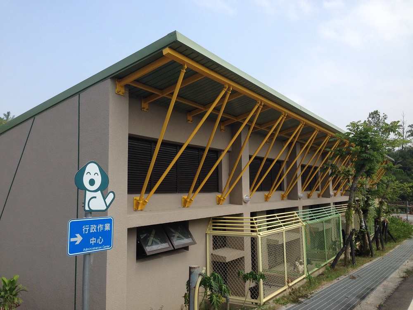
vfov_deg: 42.9
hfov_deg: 55.4
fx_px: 394
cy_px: 155
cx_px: 206
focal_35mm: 33
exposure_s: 1/1323
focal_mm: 4.12
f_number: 2.4
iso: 50
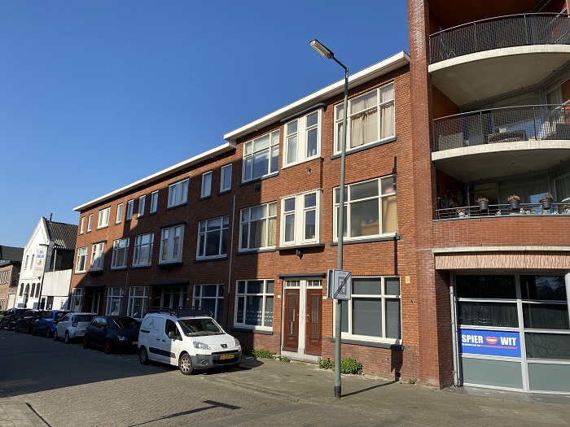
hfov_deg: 67.3
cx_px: 285
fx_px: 428
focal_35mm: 26
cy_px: 214
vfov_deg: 53.1
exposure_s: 1/2825
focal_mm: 4.25
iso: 32
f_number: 1.8
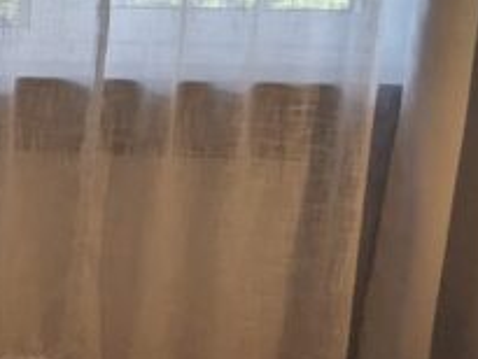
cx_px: -501
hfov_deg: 17.1
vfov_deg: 18.3
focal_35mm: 80
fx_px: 1105
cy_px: 72
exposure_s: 1/145
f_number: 2.2
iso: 50
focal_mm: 2.35
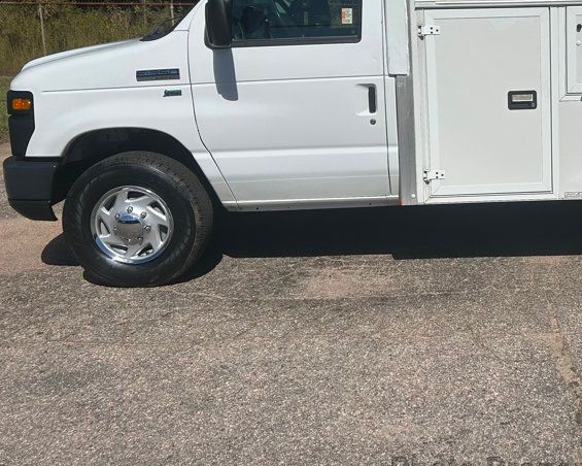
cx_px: 503
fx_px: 792
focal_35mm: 46
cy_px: 109
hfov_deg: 38.1
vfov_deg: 32.1
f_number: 1.5
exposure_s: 1/14286
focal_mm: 5.7
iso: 50
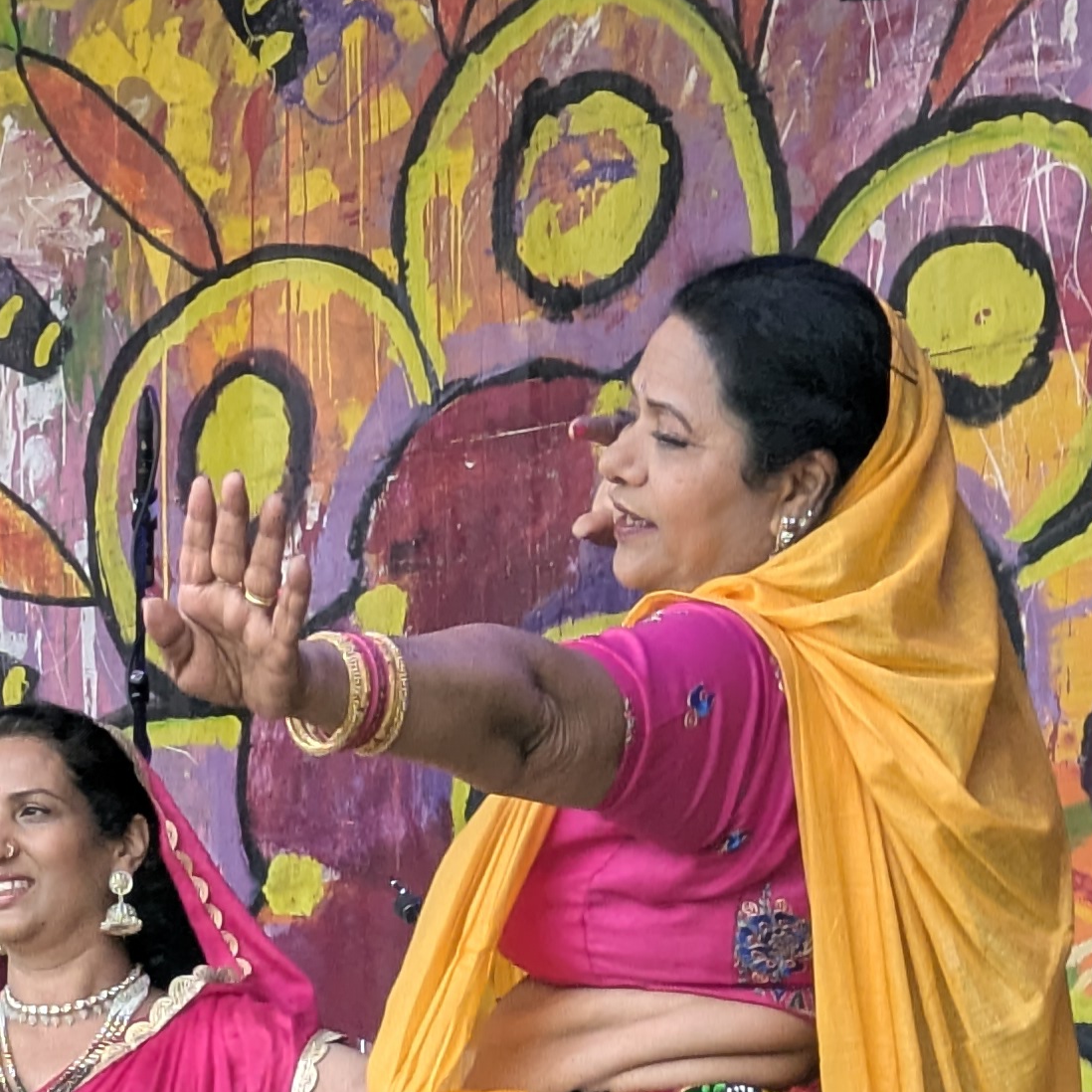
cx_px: 87
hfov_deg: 9.2
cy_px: 1533
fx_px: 6781
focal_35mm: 190
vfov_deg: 9.0
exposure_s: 1/340
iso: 39
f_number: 1.89
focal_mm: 5.43
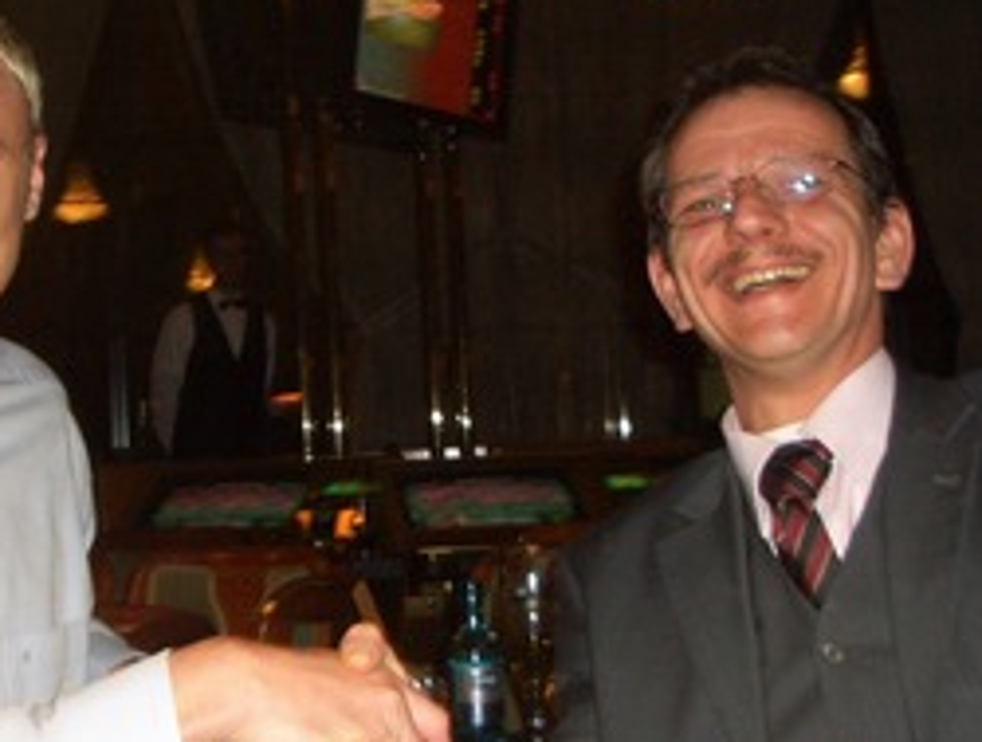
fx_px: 1593
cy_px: 506
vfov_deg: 26.1
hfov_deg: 34.2
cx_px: 397
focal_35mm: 56
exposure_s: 1/60
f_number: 2.6
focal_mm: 5.8
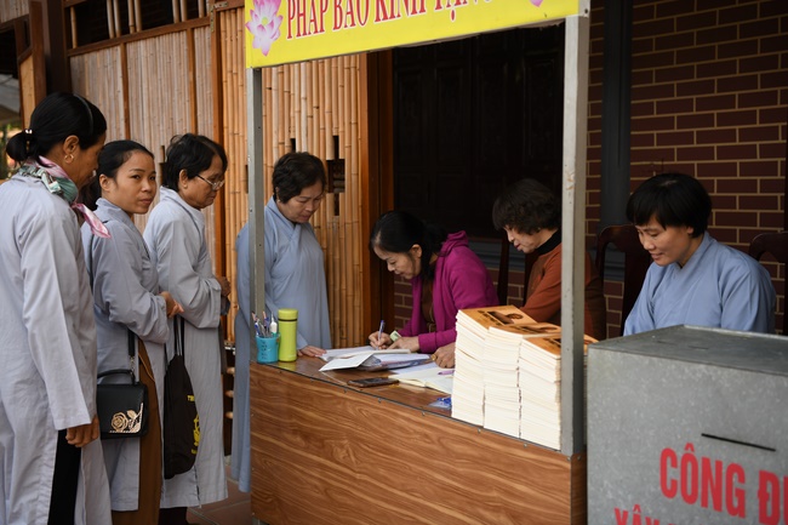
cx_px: 394
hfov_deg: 41.1
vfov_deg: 28.1
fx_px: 1050
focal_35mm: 48
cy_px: 262
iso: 250
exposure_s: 1/400
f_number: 2.8
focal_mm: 48
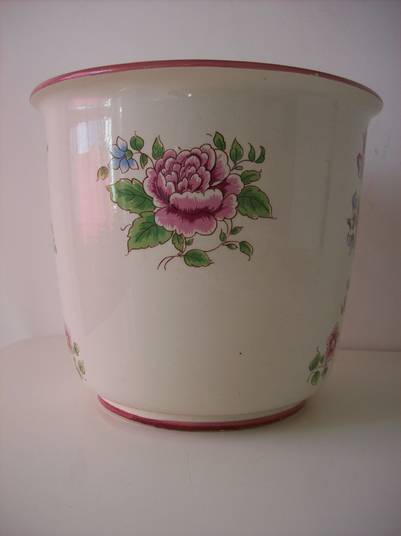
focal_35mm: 36
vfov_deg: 51.4
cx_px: 200
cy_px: 268
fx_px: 556
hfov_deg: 39.6
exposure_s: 1/86.1
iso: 80
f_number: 2.7
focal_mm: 6
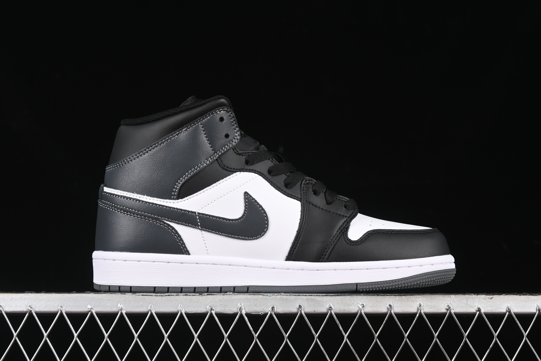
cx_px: 270
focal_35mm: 75
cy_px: 180
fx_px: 1127
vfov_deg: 18.2
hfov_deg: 27.0
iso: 160
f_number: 6.3
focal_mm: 50
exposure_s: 1/60
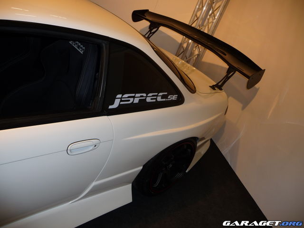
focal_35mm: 28
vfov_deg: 49.7
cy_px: 114
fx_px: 246
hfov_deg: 63.4
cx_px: 152
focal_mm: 4.7
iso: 100
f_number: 3.3
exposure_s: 1/30
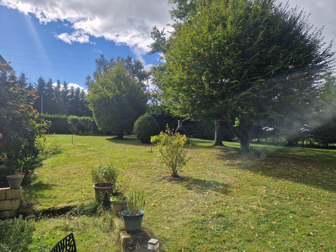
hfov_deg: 73.9
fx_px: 223
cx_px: 168
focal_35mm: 23
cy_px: 126
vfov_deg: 58.9
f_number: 1.8
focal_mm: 5.4
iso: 50
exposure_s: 1/1304
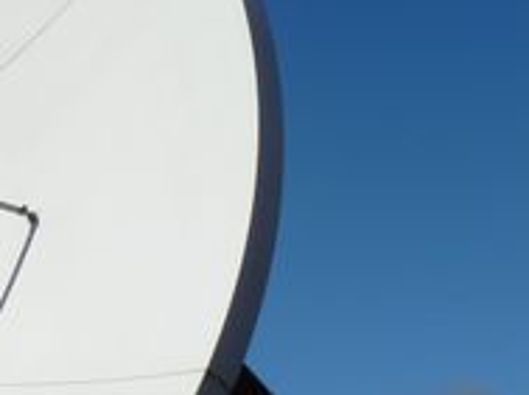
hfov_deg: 11.8
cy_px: 342
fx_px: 2395
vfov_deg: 9.4
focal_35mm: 157
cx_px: -381
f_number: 7.1
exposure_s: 1/500
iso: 80
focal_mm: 6.6
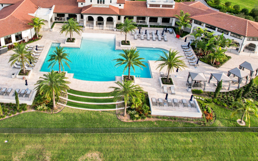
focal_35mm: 34
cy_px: 36
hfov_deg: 55.4
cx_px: 83
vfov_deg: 36.2
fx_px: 239
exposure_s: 1/725
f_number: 2.8
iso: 130
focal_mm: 8.38
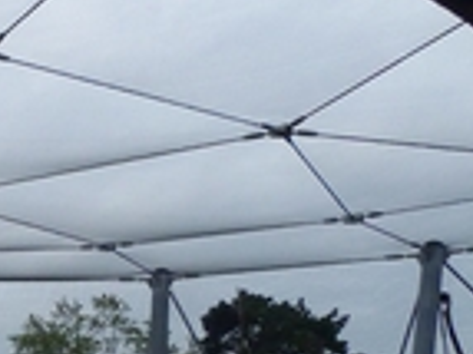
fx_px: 1434
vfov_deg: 13.8
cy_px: 364
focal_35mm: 105
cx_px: -258
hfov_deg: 16.8
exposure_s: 1/2000
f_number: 2.8
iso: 200
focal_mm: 4.5
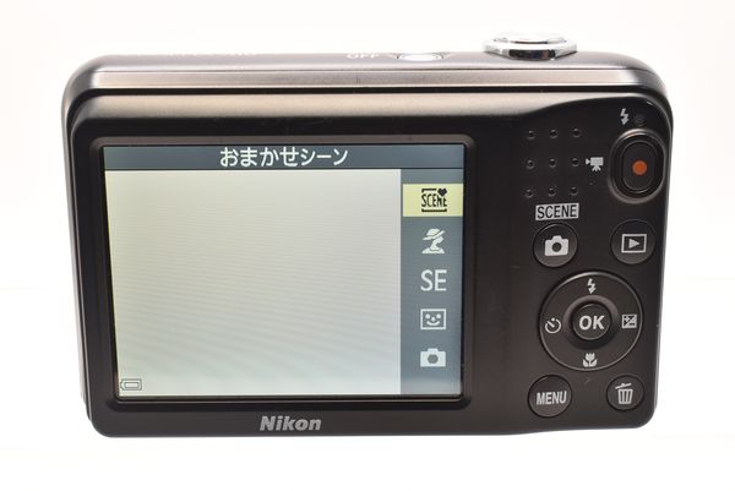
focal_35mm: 68
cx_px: 368
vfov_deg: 20.2
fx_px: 1379
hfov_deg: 29.8
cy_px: 246
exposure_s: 1/4
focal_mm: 45
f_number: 16
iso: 200
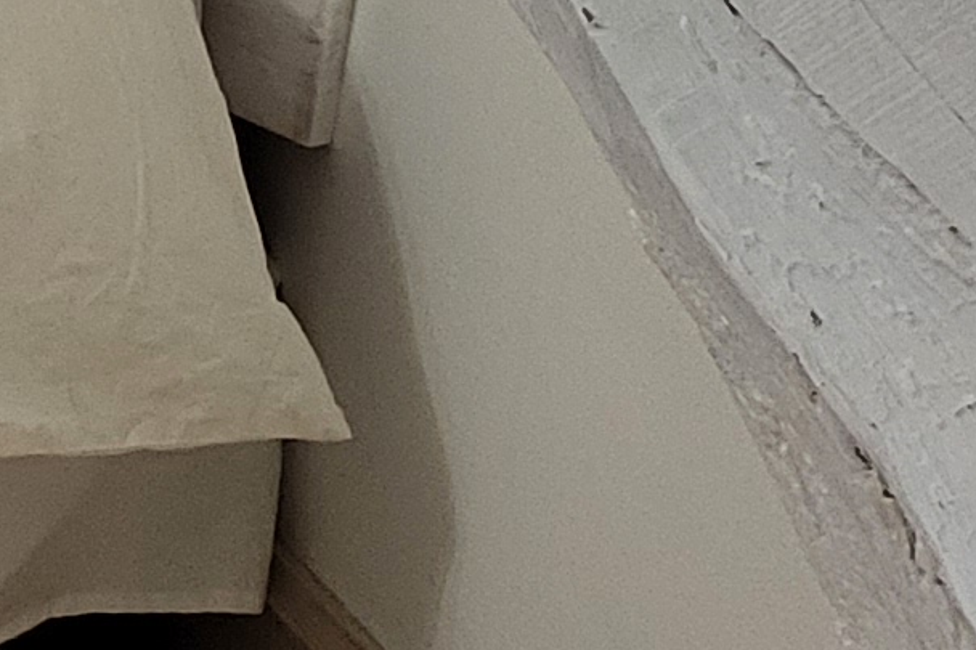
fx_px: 4824
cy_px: -1152
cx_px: -2143
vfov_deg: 7.1
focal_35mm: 178
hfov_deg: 8.9
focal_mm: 5.4
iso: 400
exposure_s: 1/50
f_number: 1.8
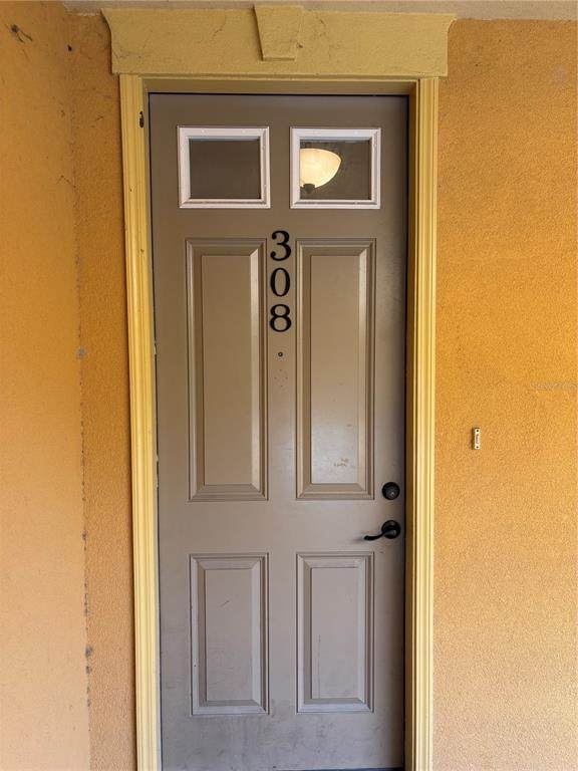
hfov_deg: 53.1
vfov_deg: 67.3
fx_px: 579
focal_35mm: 26
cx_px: 289
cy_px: 386
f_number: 1.6
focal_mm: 5.96
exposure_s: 1/127
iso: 32
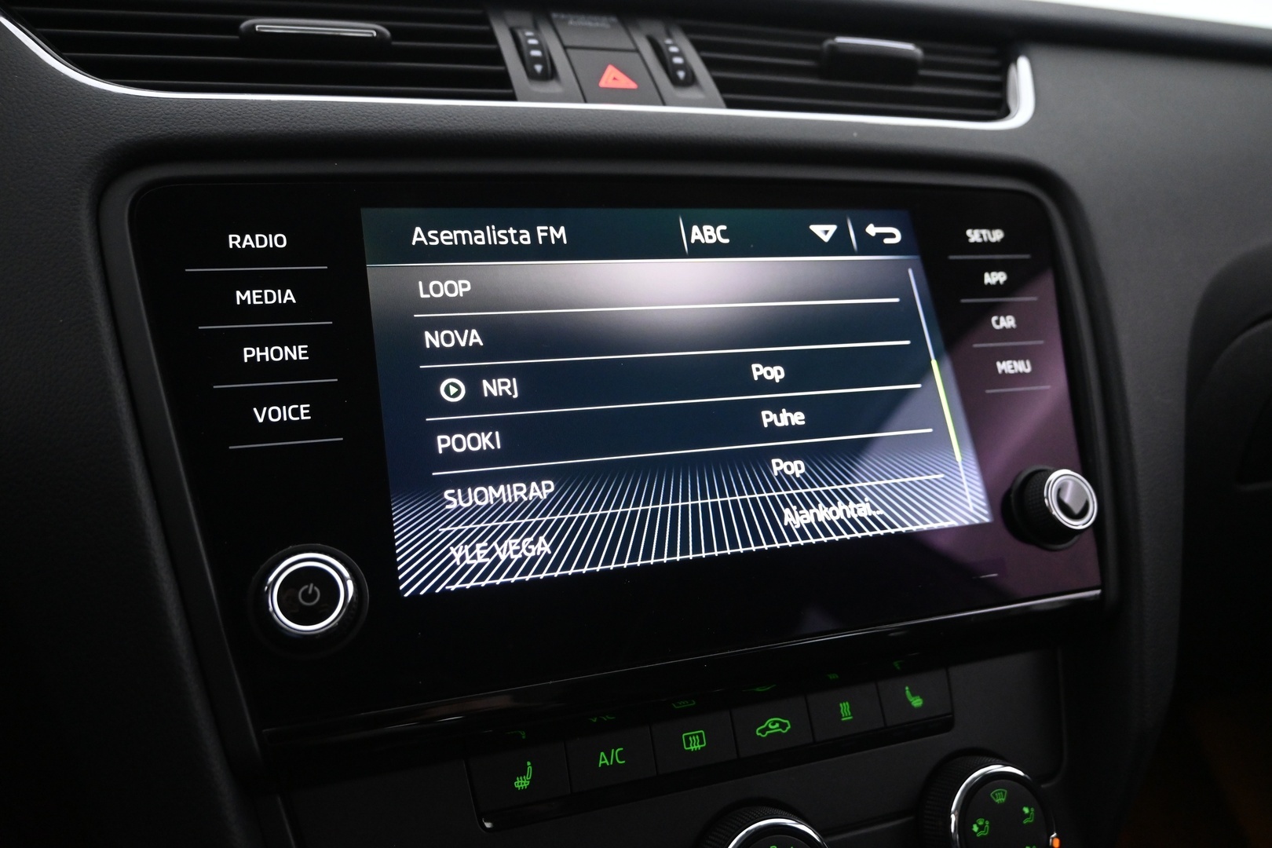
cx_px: 636
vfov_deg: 46.8
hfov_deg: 65.9
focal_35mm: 28
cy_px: 424
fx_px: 980
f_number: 3.8
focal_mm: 18.5
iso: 2500
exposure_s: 1/40
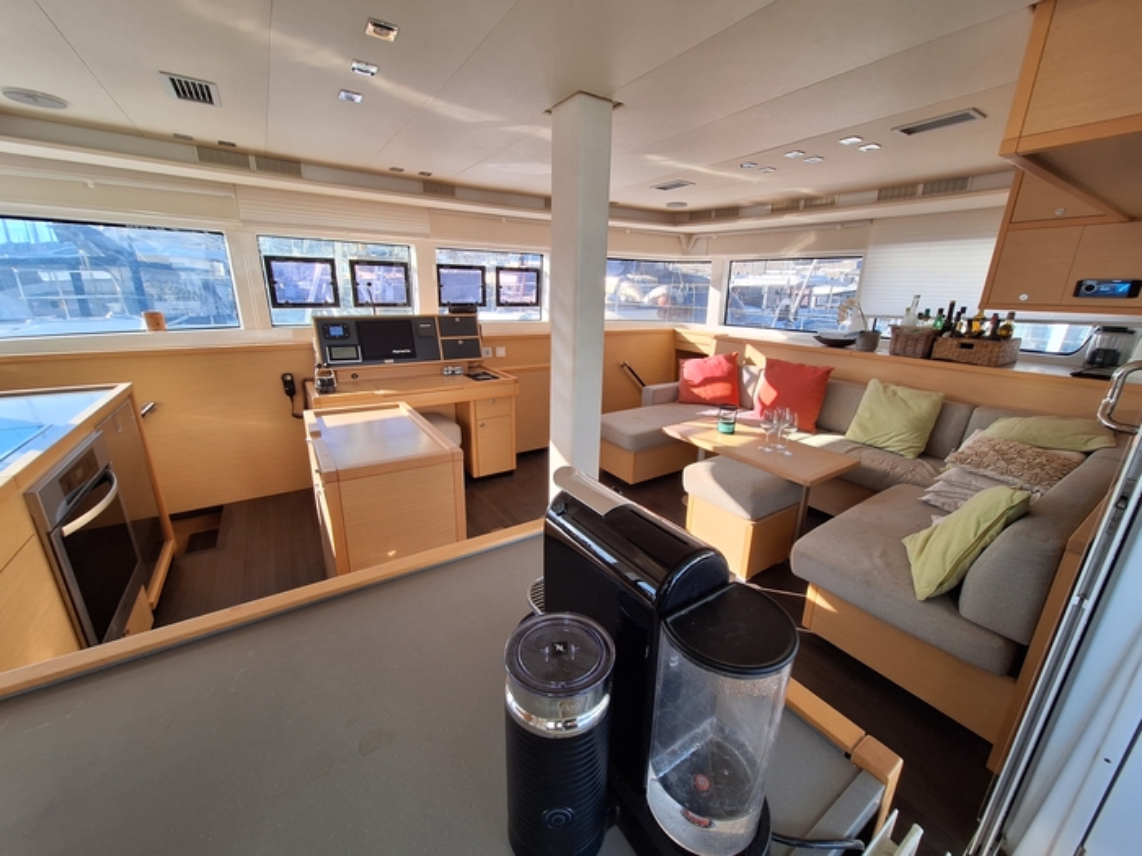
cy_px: 428
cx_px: 571
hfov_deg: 106.2
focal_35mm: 13
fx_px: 429
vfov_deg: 89.9
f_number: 2.2
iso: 40
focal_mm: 1.74
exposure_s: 1/128
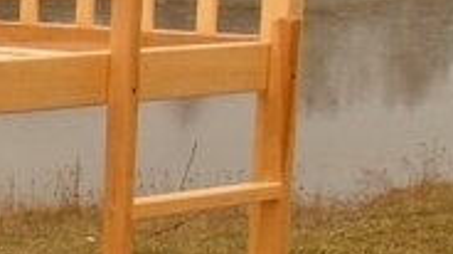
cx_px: -323
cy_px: 434
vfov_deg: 7.1
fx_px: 1992
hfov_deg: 12.1
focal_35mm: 166
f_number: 3.5
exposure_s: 1/60
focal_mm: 6.3
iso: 100
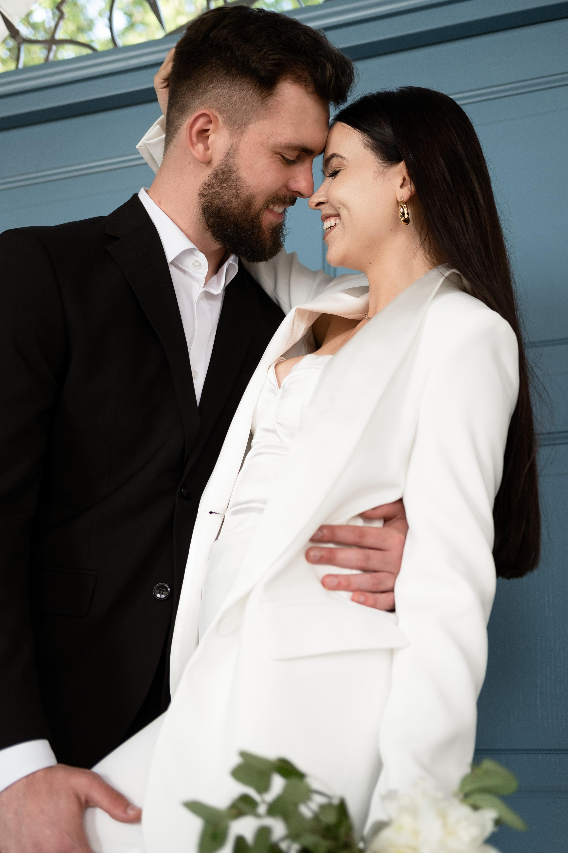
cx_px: 284
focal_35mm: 53
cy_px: 426
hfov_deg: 25.5
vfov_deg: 37.5
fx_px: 1254
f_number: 2
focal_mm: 35
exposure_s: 1/300
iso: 160
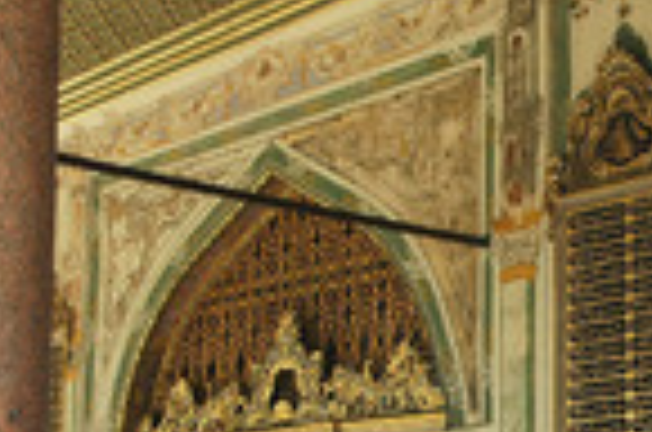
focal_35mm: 96
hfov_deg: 20.9
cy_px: 392
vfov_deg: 14.0
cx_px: 578
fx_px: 1735
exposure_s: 1/80
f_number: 5.6
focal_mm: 22
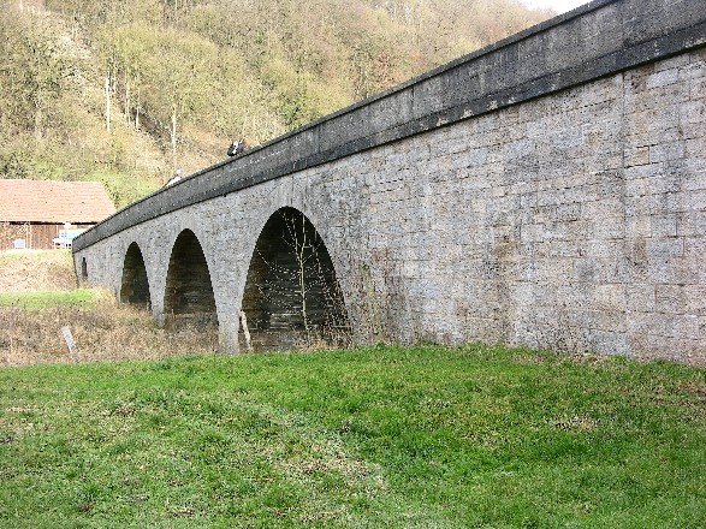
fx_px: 1264
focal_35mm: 62
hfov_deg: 31.2
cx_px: 353
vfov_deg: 23.6
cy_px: 264
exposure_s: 1/64.2
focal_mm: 15.7
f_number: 4
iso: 50
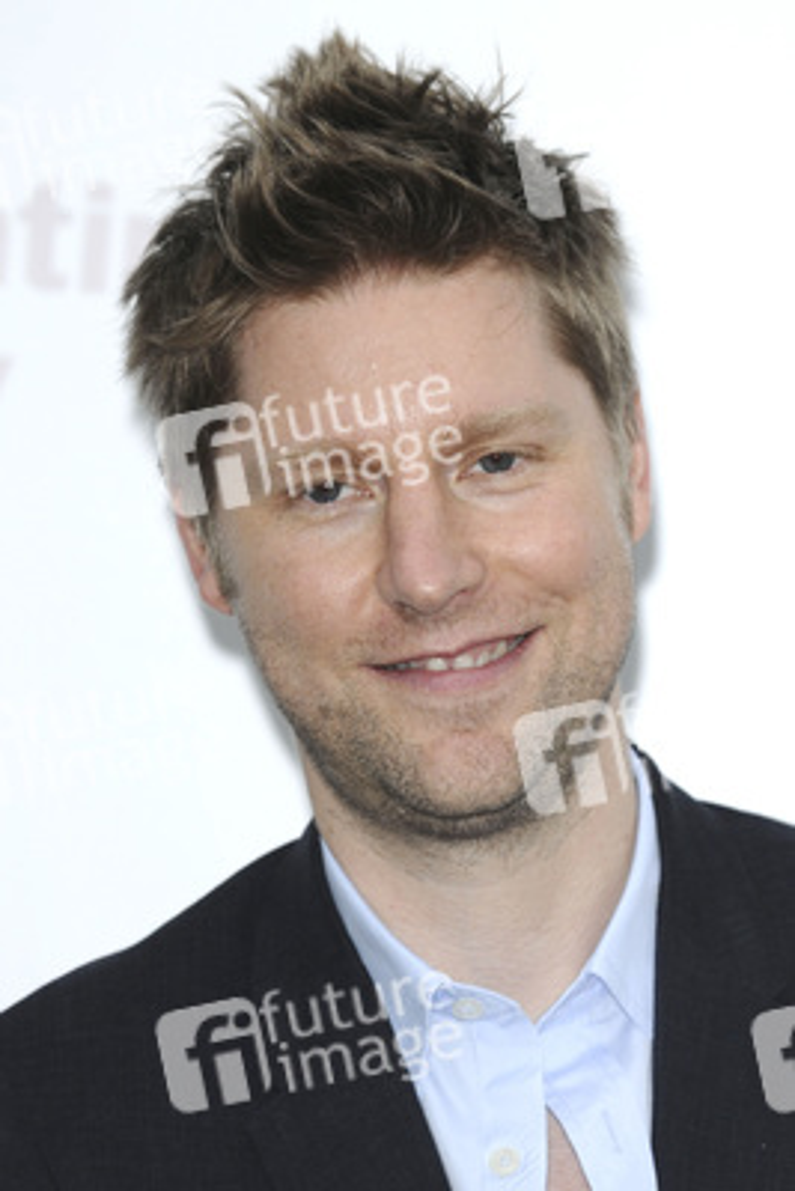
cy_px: 596
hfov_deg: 6.3
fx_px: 7198
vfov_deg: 9.5
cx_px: 398
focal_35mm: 218
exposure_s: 1/200
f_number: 4
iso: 320
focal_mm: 145
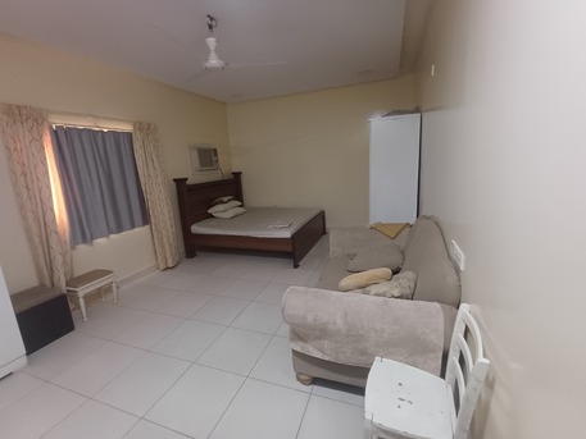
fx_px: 271
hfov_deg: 94.5
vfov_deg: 78.1
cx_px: 293
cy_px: 220
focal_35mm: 16
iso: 320
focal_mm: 1.64
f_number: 2.2
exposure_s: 1/25
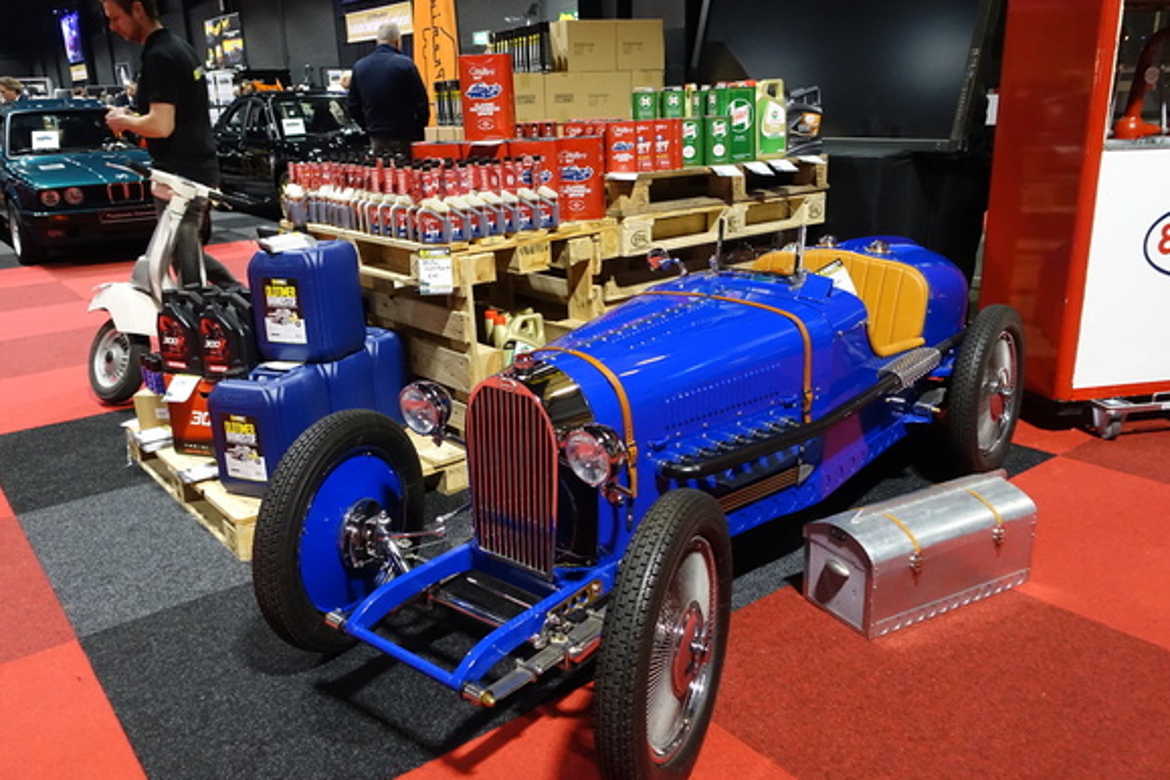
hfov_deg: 65.5
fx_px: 910
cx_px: 570
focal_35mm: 28
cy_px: 386
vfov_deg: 46.4
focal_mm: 9.99
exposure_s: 1/125
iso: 2000
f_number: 2.2
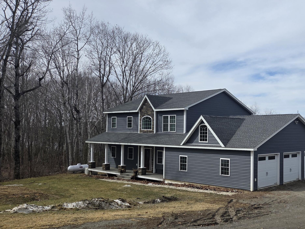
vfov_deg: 38.6
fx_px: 326
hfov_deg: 47.8
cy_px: 126
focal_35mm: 37
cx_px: 236
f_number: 1.8
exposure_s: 1/7328
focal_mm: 5.4
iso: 80
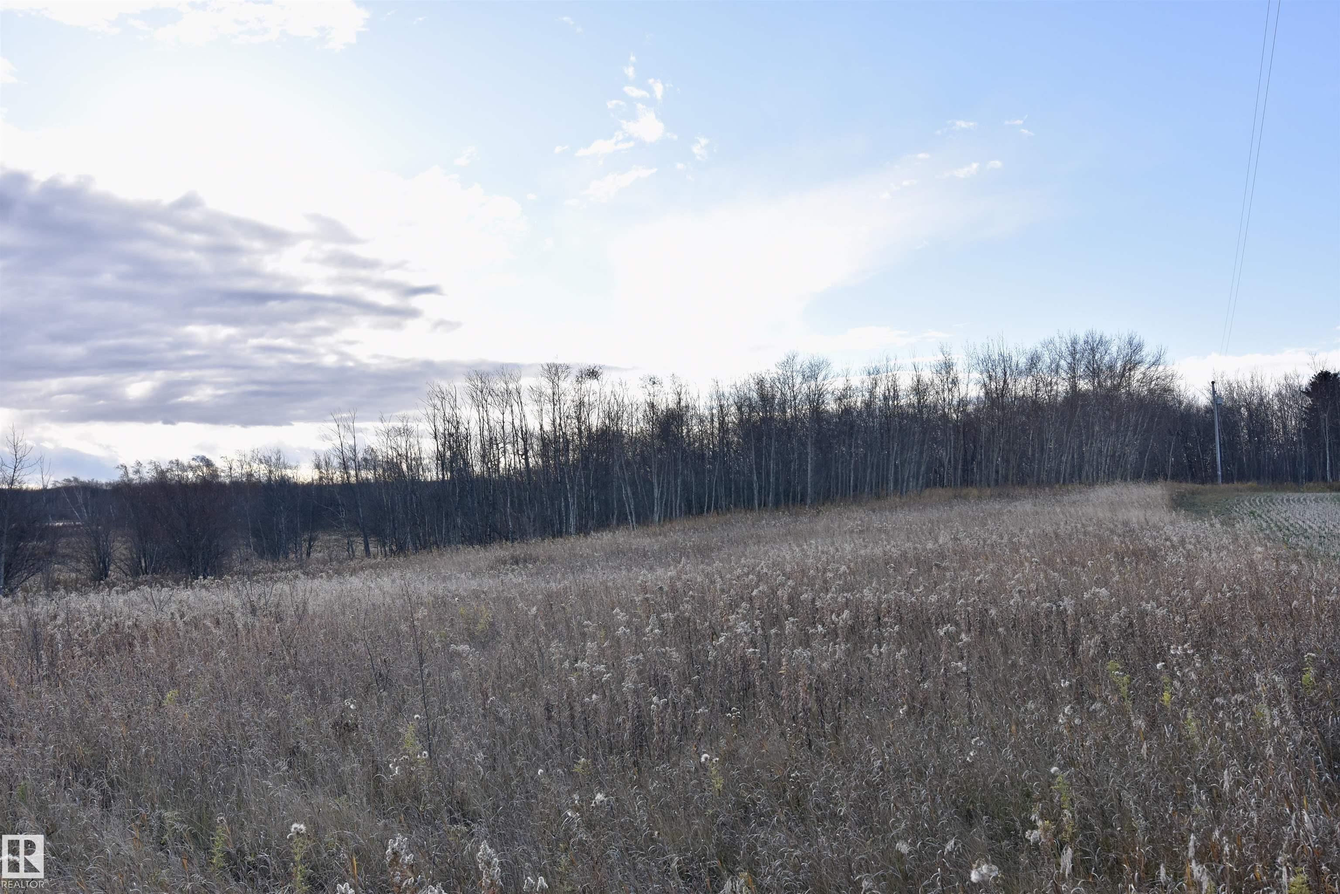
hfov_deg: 61.9
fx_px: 1117
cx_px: 670
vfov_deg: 43.6
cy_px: 447
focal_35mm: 30
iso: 320
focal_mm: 20
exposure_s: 1/500
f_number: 8
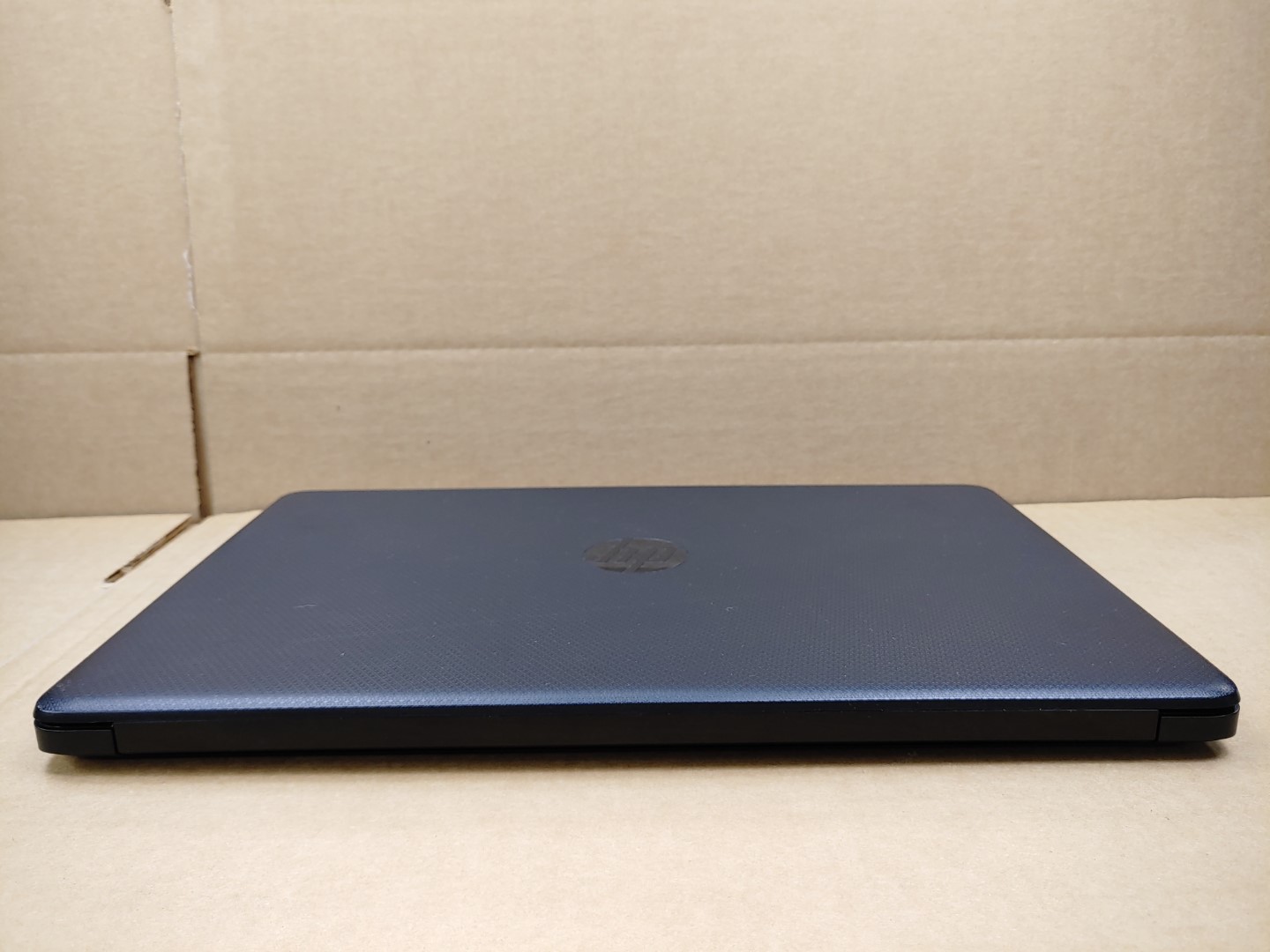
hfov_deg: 67.3
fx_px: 954
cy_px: 476
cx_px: 635
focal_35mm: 26
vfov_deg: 53.1
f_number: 1.8
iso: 50
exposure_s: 1/120
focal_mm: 4.36
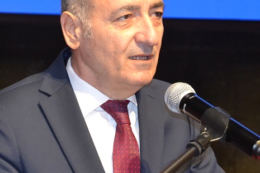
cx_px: 92
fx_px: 1062
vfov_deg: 9.3
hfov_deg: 13.9
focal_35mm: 147
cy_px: 86
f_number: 4.8
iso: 2800
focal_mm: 48
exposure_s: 1/60
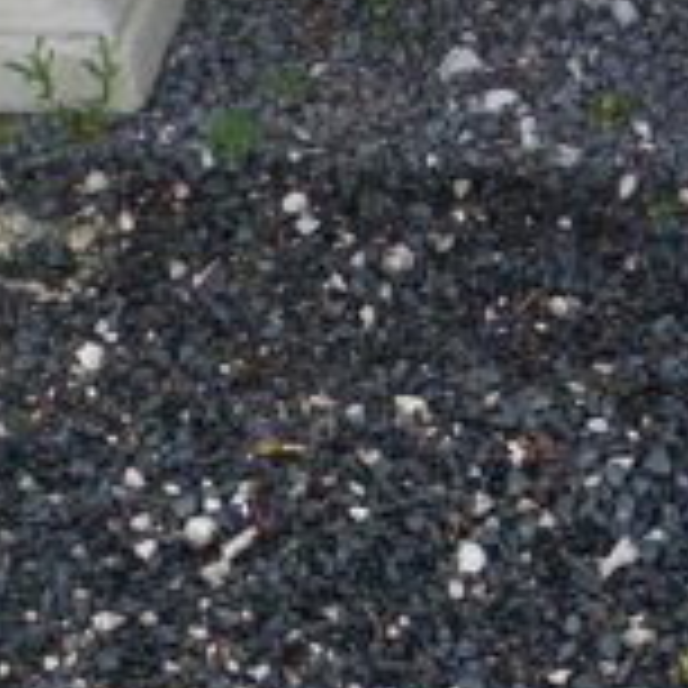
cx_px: 499
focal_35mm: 100
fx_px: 2249
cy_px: 54
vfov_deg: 17.1
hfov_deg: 17.3
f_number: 3.5
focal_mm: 6.3
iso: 80
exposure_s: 1/50
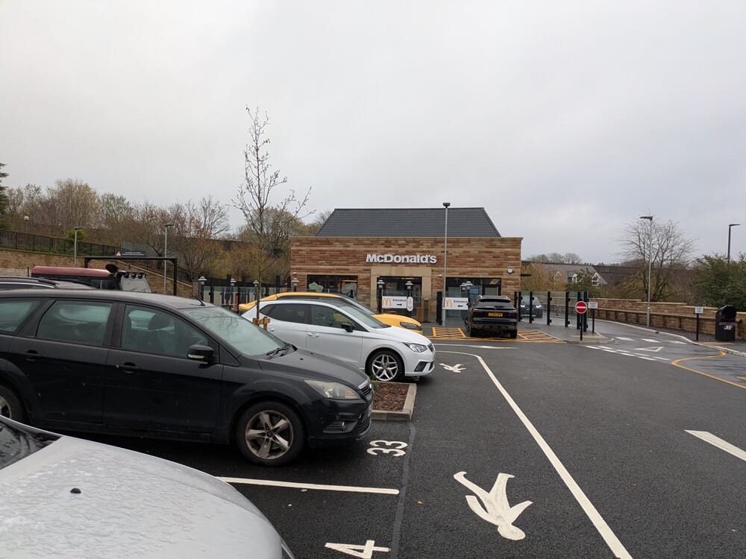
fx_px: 539
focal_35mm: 25
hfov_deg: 69.4
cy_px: 280
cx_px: 373
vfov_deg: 54.9
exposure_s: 1/480
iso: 54
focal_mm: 5.43
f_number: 1.89
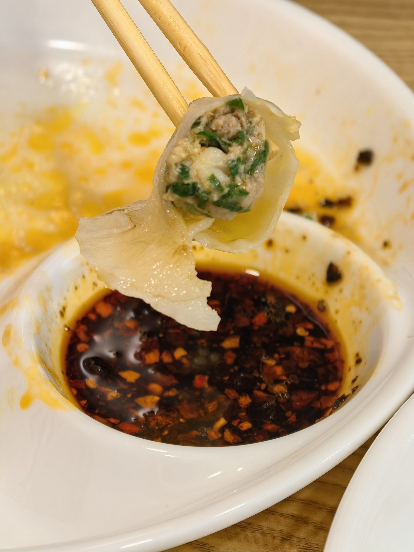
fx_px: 1690
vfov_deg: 18.5
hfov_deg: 14.0
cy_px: 276
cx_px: 207
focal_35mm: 106
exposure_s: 1/100
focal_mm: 15
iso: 160
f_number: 2.1
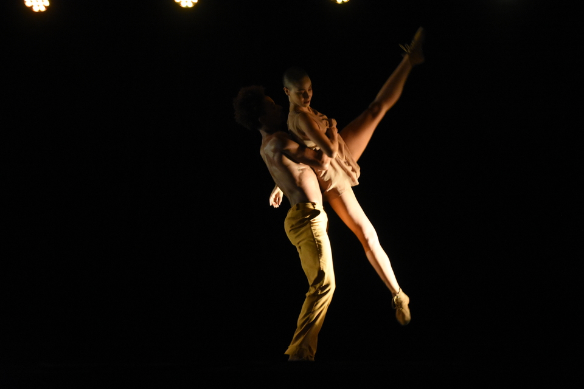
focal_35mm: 128
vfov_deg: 10.8
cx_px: 292
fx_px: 2068
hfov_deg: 16.1
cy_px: 194
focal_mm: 85
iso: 5000
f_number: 5.6
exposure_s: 1/160
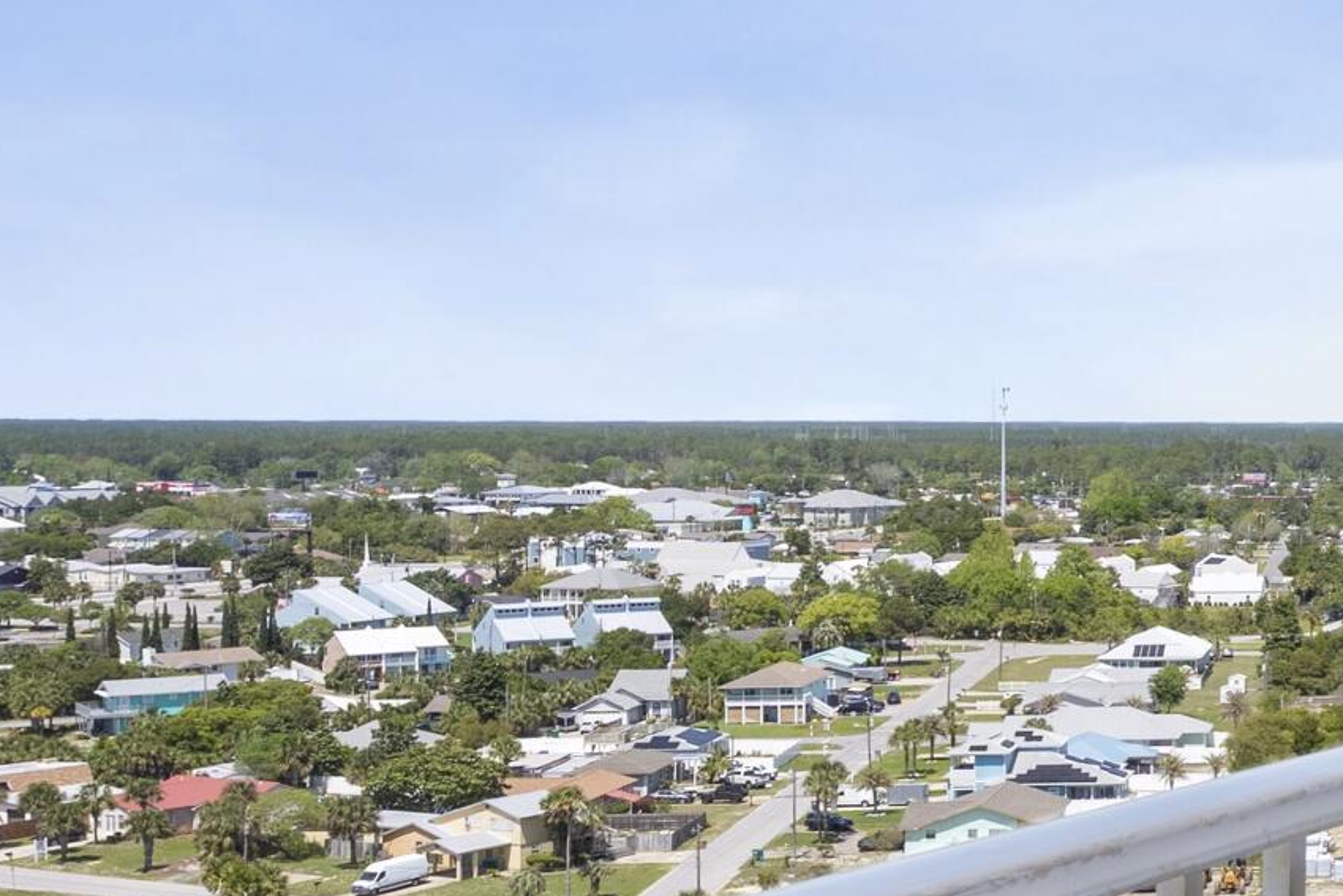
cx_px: 1853
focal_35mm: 61
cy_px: 438
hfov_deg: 26.4
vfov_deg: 22.1
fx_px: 2291
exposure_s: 1/125
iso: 250
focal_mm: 11.6
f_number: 8
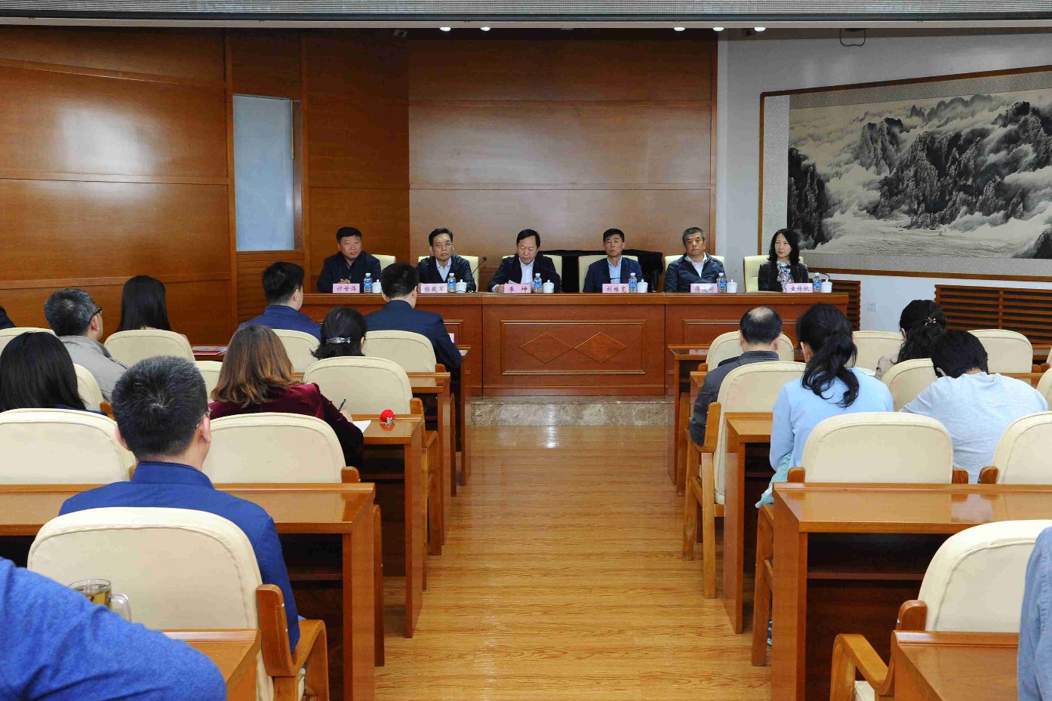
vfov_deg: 34.2
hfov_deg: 49.5
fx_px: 1139
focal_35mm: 39
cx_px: 559
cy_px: 308
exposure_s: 1/60
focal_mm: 34
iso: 2000
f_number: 5
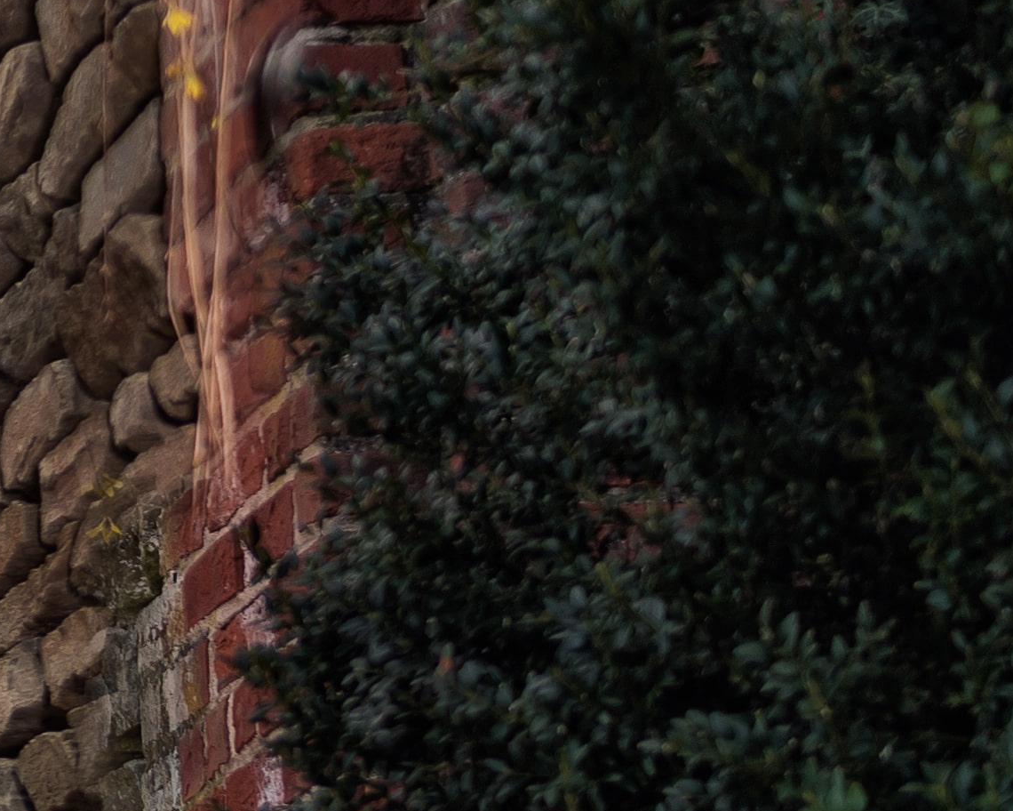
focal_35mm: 247
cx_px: -1491
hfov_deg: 7.3
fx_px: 7405
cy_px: 760
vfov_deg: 6.2
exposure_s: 1/1250
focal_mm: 50
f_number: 1.6
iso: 80
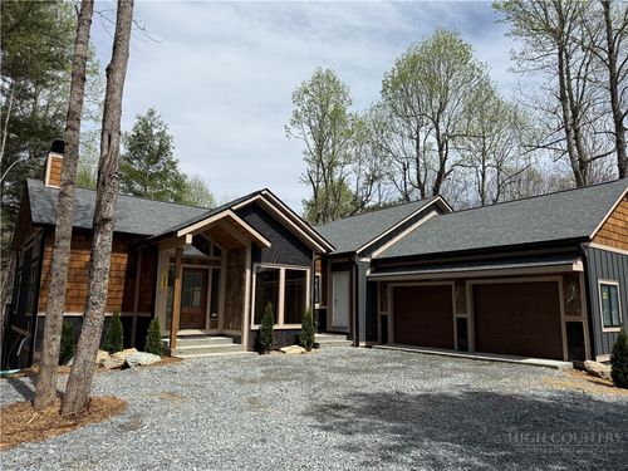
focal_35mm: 24
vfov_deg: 56.8
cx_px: 314
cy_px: 236
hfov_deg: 71.6
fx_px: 435
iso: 80
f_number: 1.78
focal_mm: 6.76
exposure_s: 1/7353
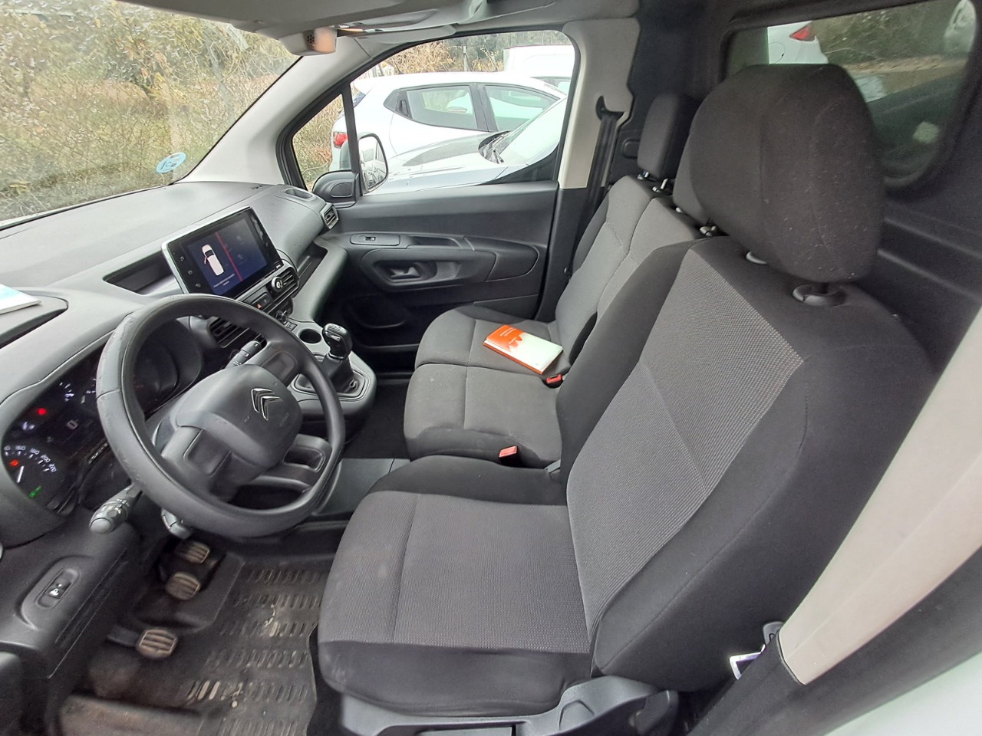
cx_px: 491
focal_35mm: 16
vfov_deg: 78.1
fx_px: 454
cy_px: 368
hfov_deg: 94.5
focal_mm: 1.64
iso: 64
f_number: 2.2
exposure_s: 1/50
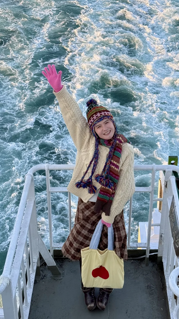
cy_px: 159
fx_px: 447
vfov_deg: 39.2
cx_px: 102
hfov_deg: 22.6
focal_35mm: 53
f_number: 1.78
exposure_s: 1/706
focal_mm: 6.76
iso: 80
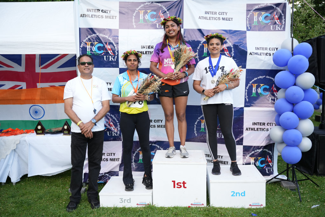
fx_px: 310
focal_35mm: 34
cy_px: 108
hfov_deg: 55.4
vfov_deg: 38.6
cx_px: 162
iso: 250
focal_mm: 34.3
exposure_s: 1/500
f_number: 2.8
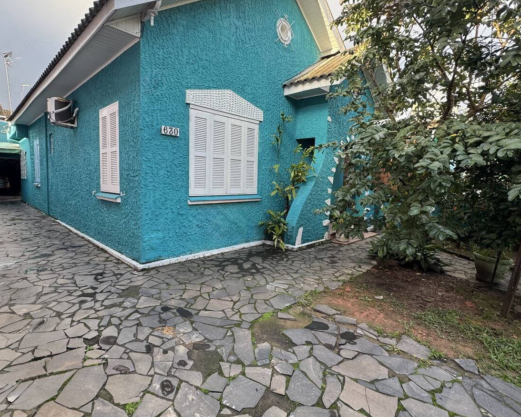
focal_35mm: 18
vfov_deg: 73.8
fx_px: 278
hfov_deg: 86.3
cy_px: 203
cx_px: 250
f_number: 2.2
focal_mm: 2.22
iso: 40
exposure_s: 1/103
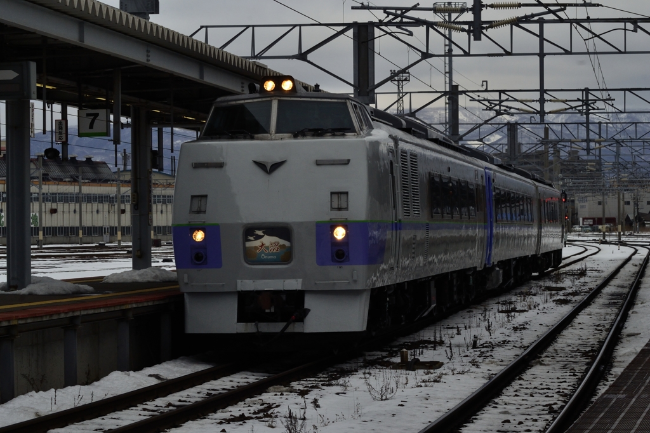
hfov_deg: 18.2
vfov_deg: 12.2
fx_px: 2030
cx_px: 325
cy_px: 216
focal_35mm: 112
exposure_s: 1/125
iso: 400
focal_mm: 75
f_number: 16
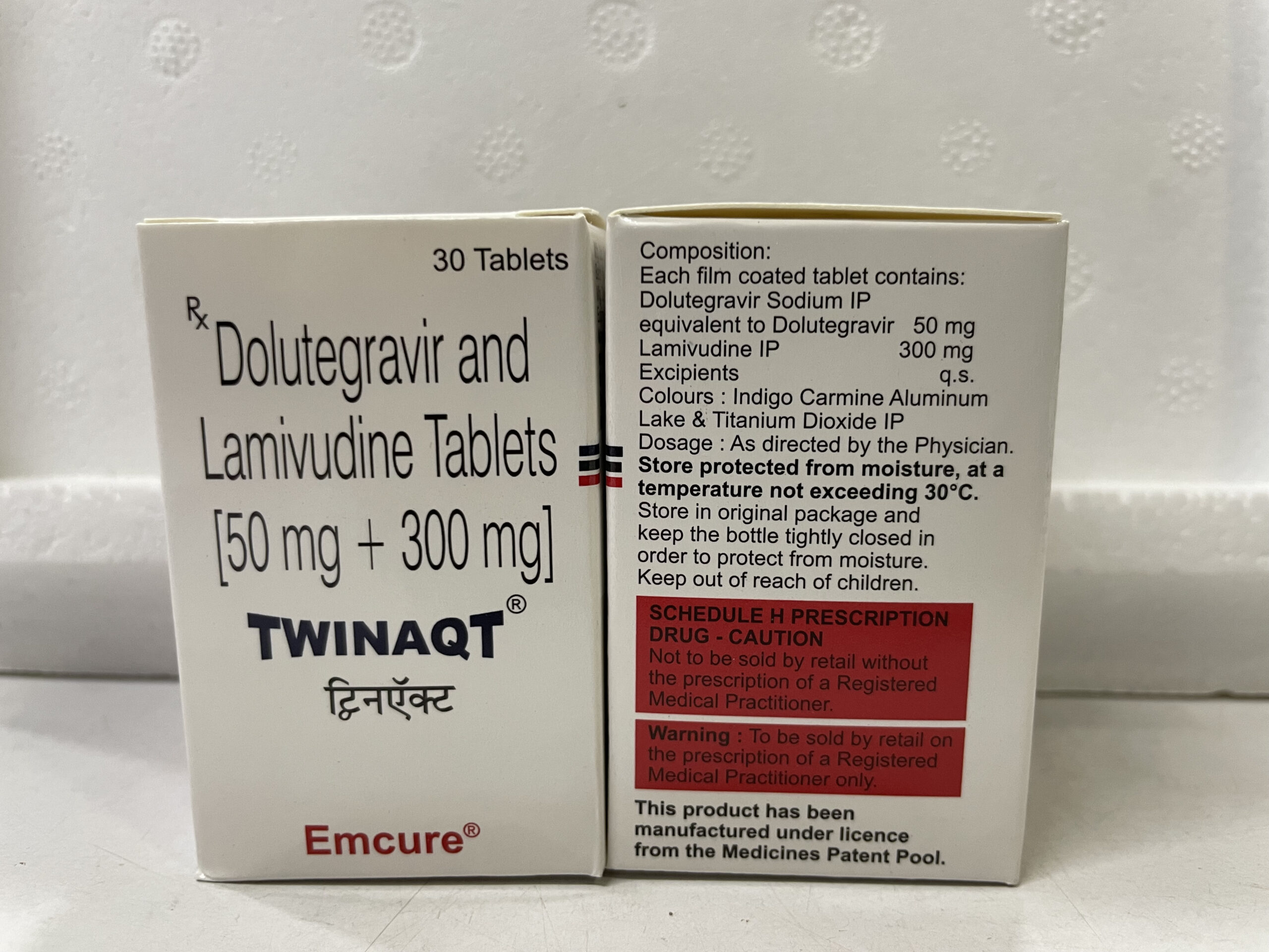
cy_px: 476
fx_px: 953
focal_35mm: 26
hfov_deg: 67.3
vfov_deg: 53.1
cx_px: 634
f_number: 1.6
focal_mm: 4.2
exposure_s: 1/50
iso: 125
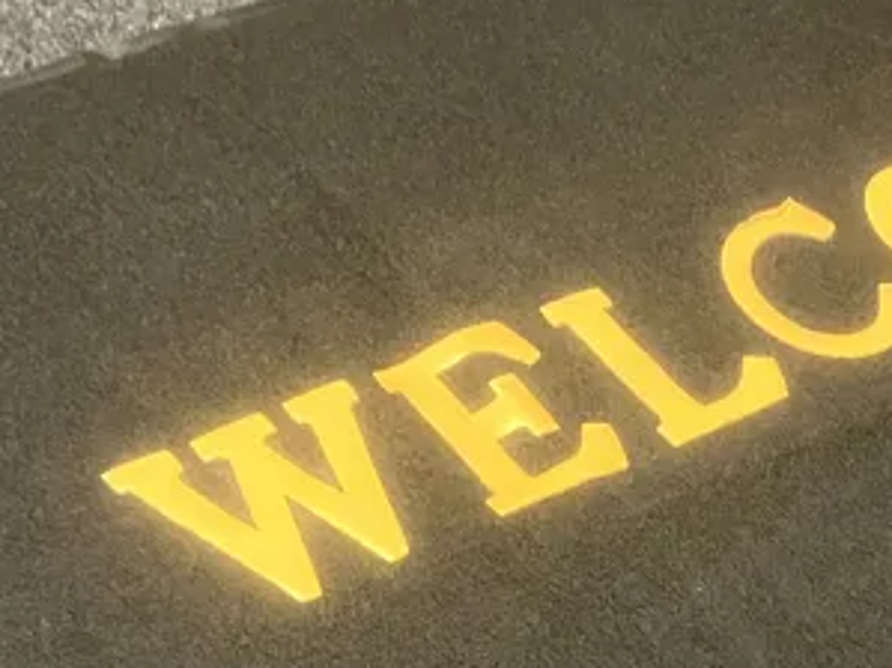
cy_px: 555
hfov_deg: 20.0
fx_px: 2473
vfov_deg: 15.3
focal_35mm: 96
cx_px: 814
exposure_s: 1/33
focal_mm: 3.99
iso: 320
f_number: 1.8
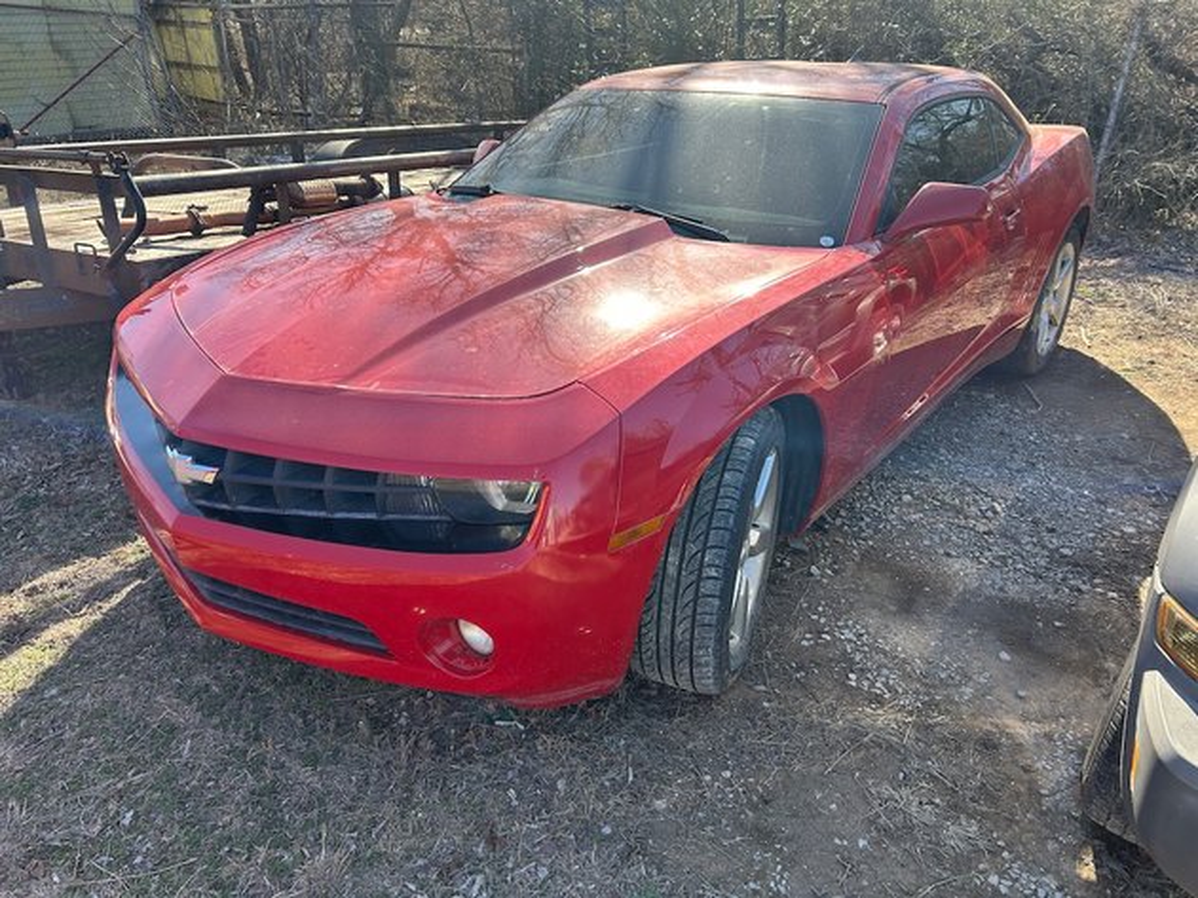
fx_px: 900
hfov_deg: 67.3
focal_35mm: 26
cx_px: 599
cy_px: 449
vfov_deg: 53.0
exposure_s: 1/797
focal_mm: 5.7
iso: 50
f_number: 1.5
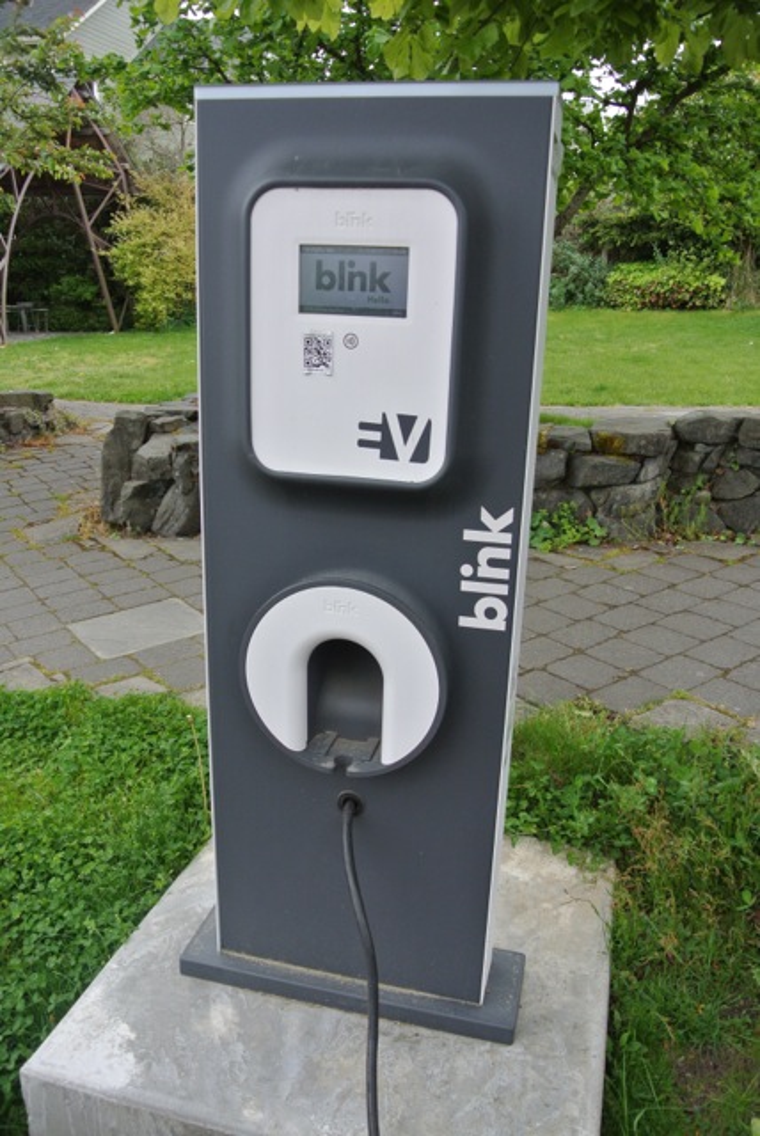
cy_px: 568
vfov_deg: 67.3
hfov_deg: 48.0
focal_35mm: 27
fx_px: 853
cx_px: 380
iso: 160
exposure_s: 1/250
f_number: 4
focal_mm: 10
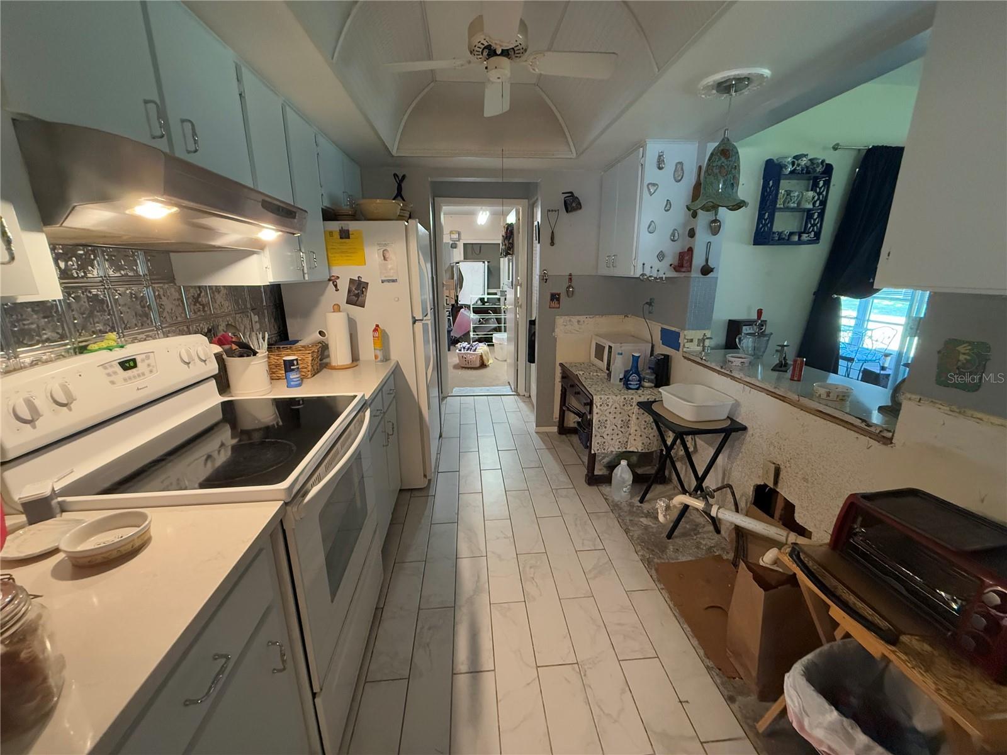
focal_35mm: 14
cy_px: 378
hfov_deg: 102.1
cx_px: 504
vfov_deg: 85.7
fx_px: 407
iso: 640
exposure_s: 1/60
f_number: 2.2
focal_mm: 2.22
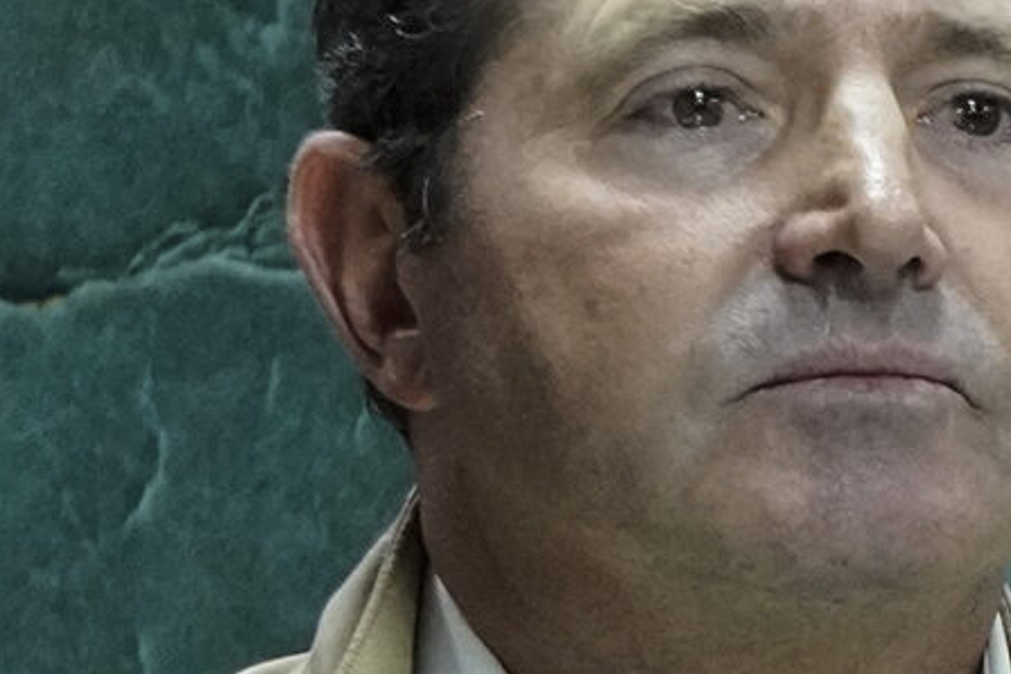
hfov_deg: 3.2
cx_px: 2024
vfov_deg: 2.1
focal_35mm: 645
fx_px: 18109
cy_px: 1057
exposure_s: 1/100
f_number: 6.3
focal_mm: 75
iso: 3200
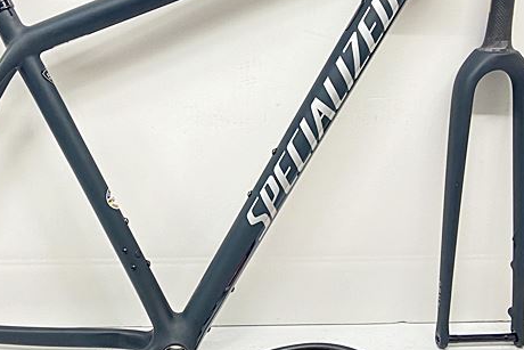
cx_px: 222
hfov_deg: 41.8
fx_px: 684
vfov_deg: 28.6
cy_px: 149
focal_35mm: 47
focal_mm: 4.25
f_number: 1.8
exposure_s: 1/50
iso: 160
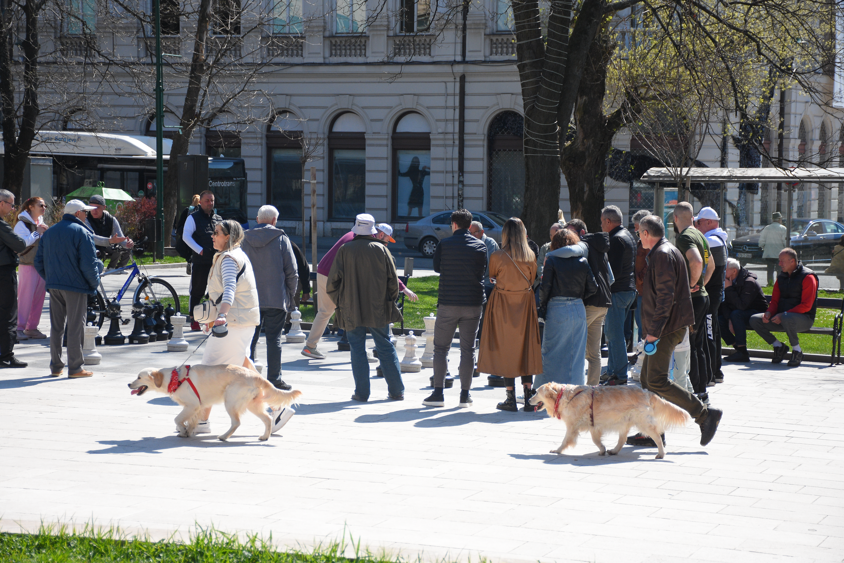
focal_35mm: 84
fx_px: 1969
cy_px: 282
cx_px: 422
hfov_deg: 24.2
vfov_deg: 16.3
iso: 800
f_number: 4.8
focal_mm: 56
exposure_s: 1/3200
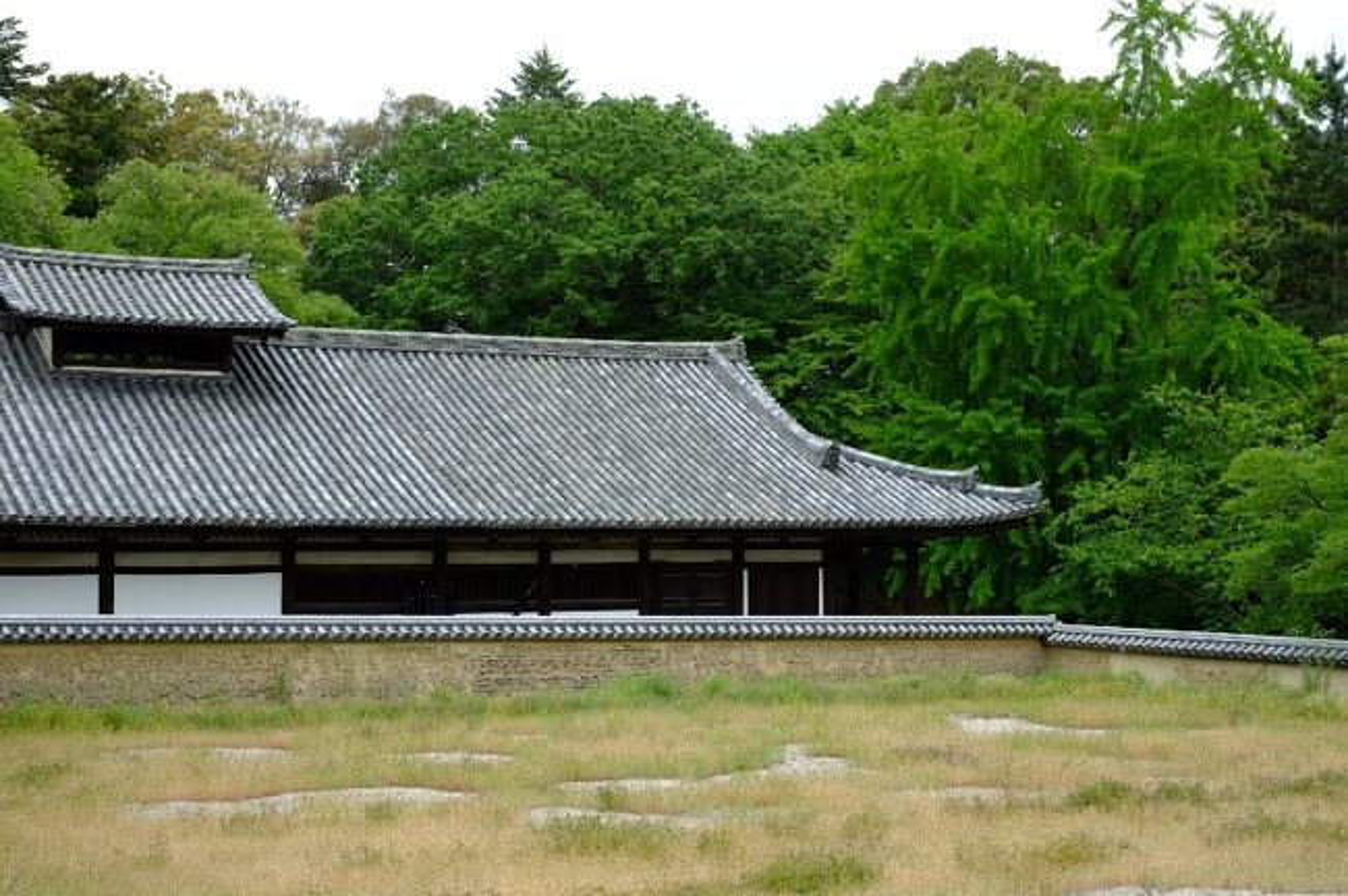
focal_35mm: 53
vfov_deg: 25.5
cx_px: 674
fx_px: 1983
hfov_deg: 37.6
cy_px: 448
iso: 200
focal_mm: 35
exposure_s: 1/160
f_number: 8
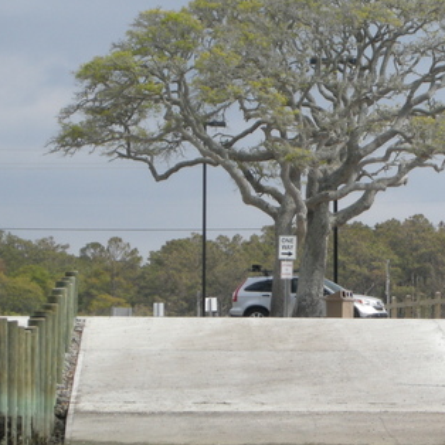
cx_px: 506
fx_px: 4029
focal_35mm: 277
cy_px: 275
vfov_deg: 6.3
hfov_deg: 6.3
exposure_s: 1/216
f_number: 5.8
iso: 64
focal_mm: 26.3
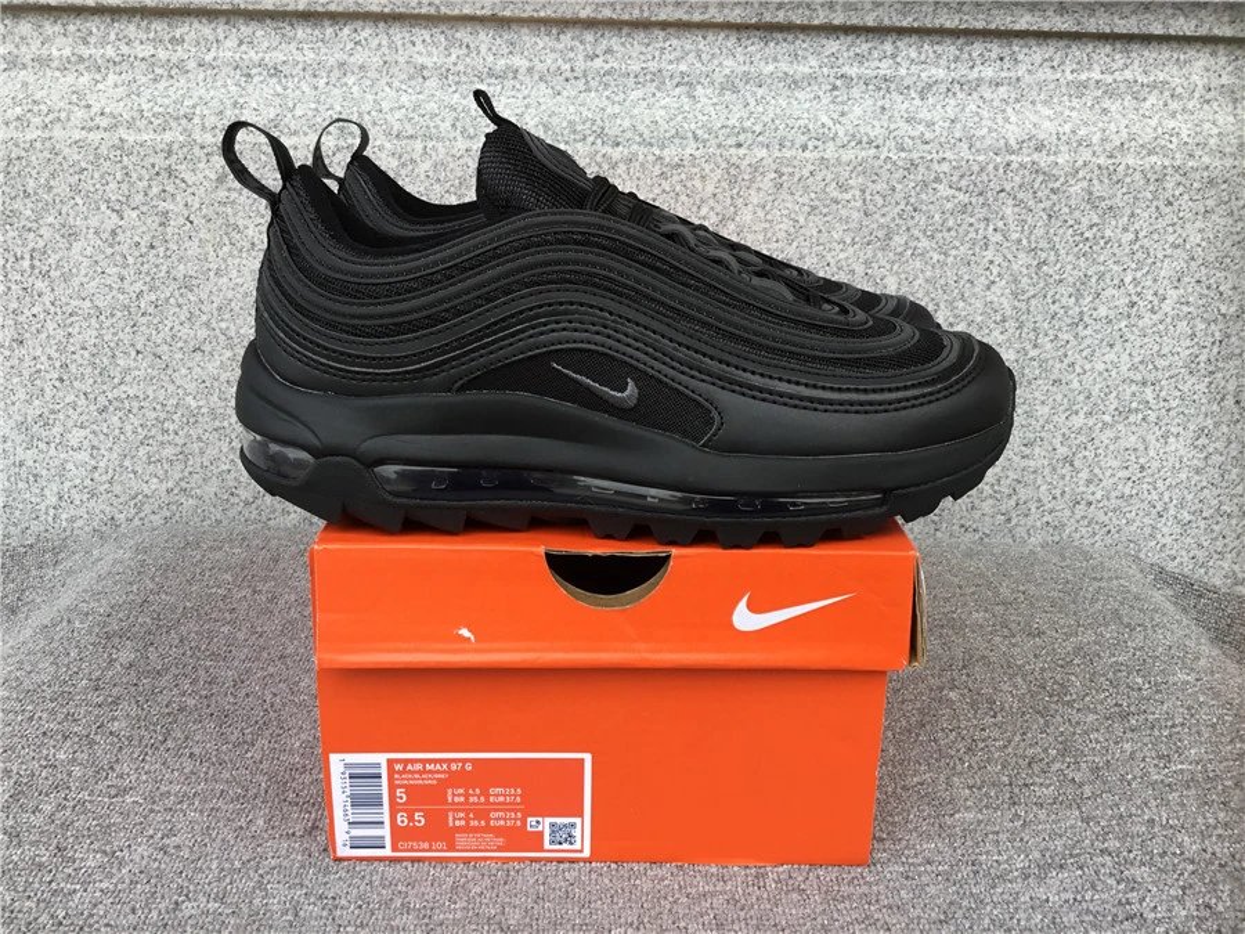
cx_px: 622
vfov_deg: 45.4
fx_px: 1115
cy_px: 467
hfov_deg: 58.4
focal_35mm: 31
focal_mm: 3.3
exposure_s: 1/100
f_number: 2.4
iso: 25
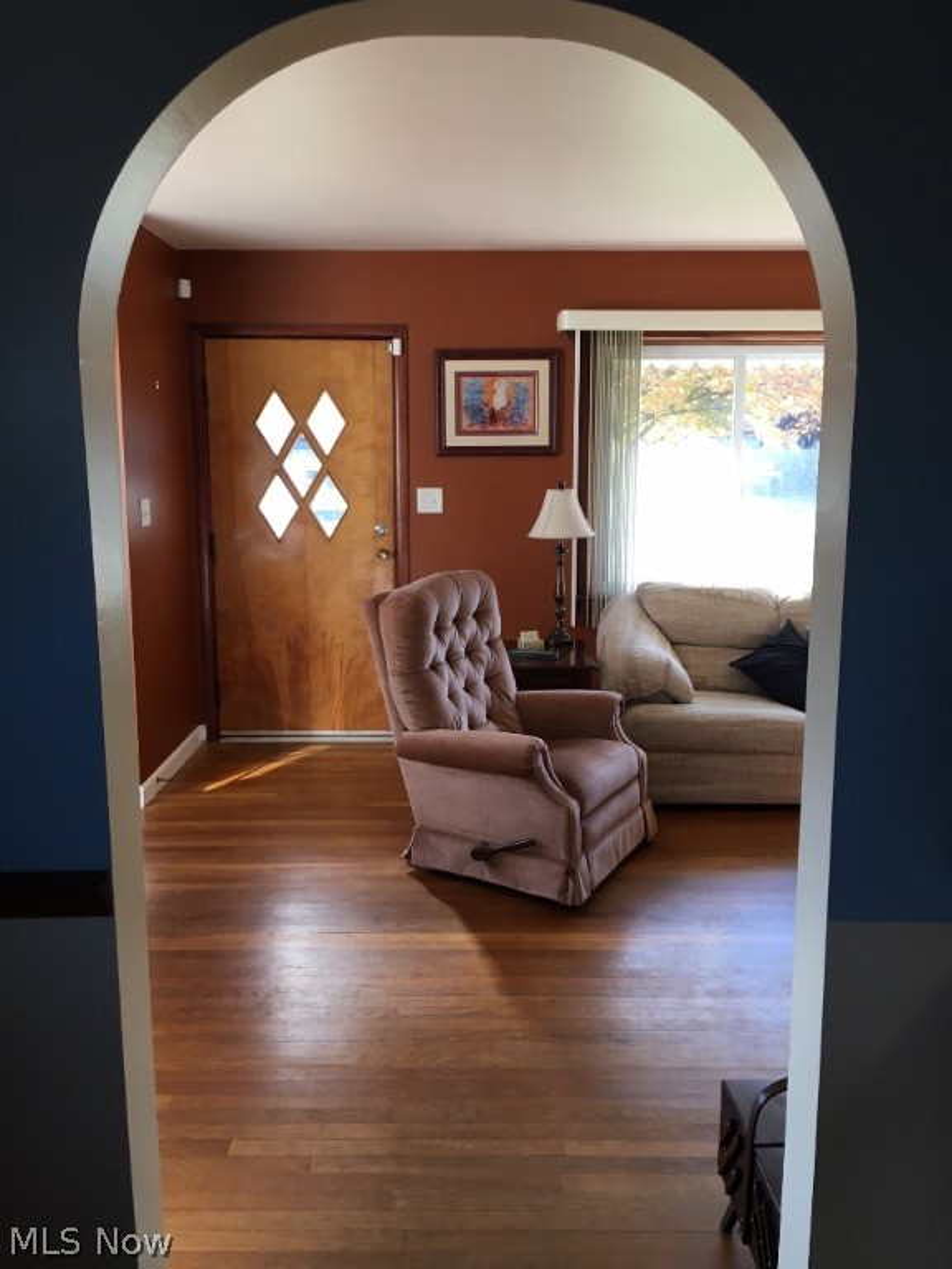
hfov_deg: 48.2
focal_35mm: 29
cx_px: 476
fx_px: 1063
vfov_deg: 61.7
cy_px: 634
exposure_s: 1/30
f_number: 2.2
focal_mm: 4.15
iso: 25
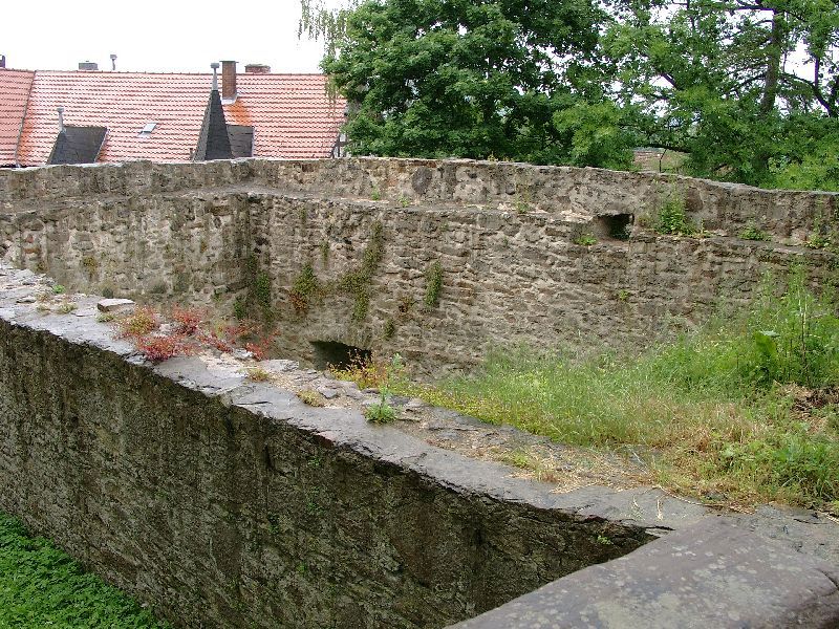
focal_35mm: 34
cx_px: 420
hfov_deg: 54.0
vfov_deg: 41.8
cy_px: 314
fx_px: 824
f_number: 4
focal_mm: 7.13
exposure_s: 1/183
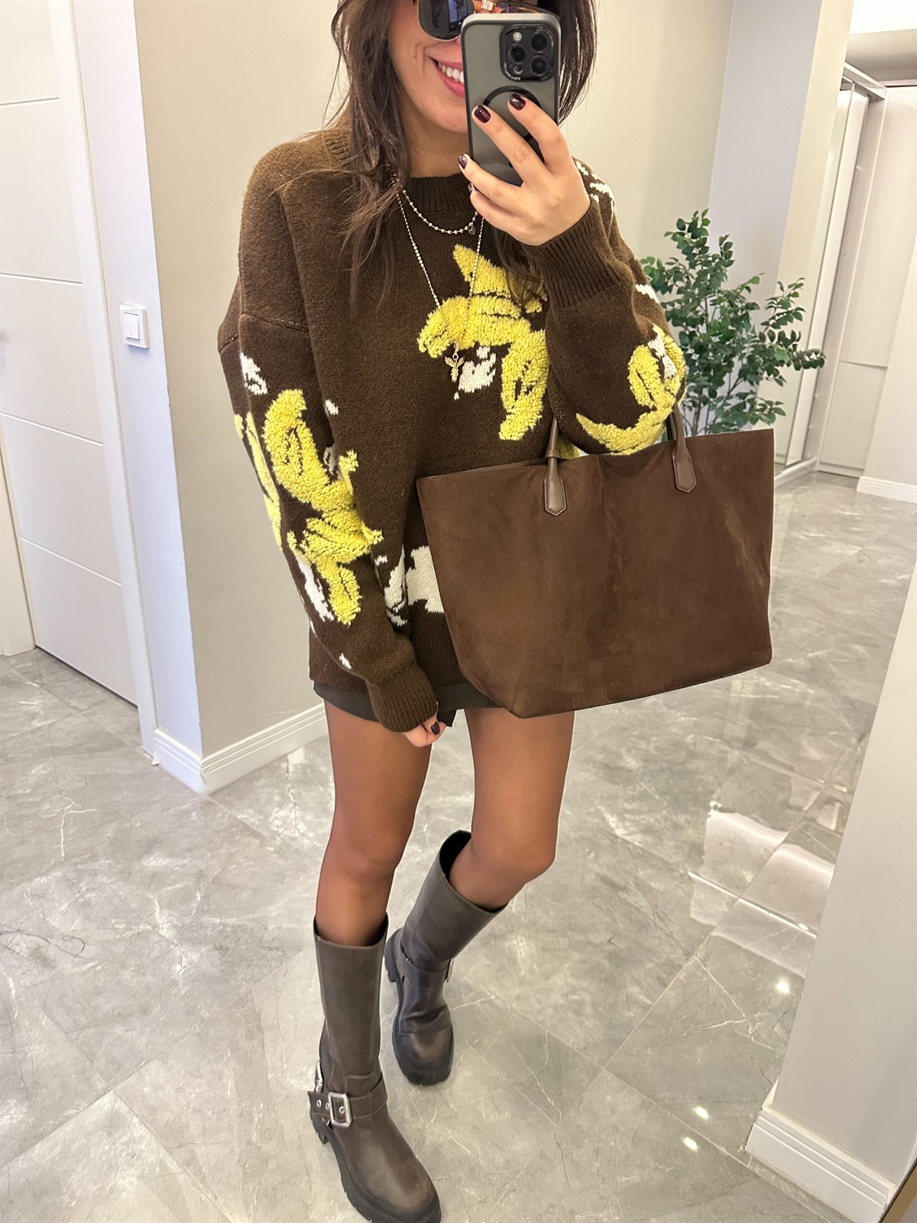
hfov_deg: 56.8
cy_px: 612
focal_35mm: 24
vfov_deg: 71.6
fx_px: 848
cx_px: 458
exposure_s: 1/50
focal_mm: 6.86
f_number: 1.78
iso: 400
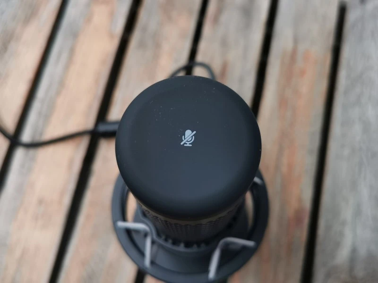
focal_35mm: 39
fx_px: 426
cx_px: 189
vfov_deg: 36.8
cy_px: 142
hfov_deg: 47.9
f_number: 1.6
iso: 200
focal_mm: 5.56
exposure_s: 1/60
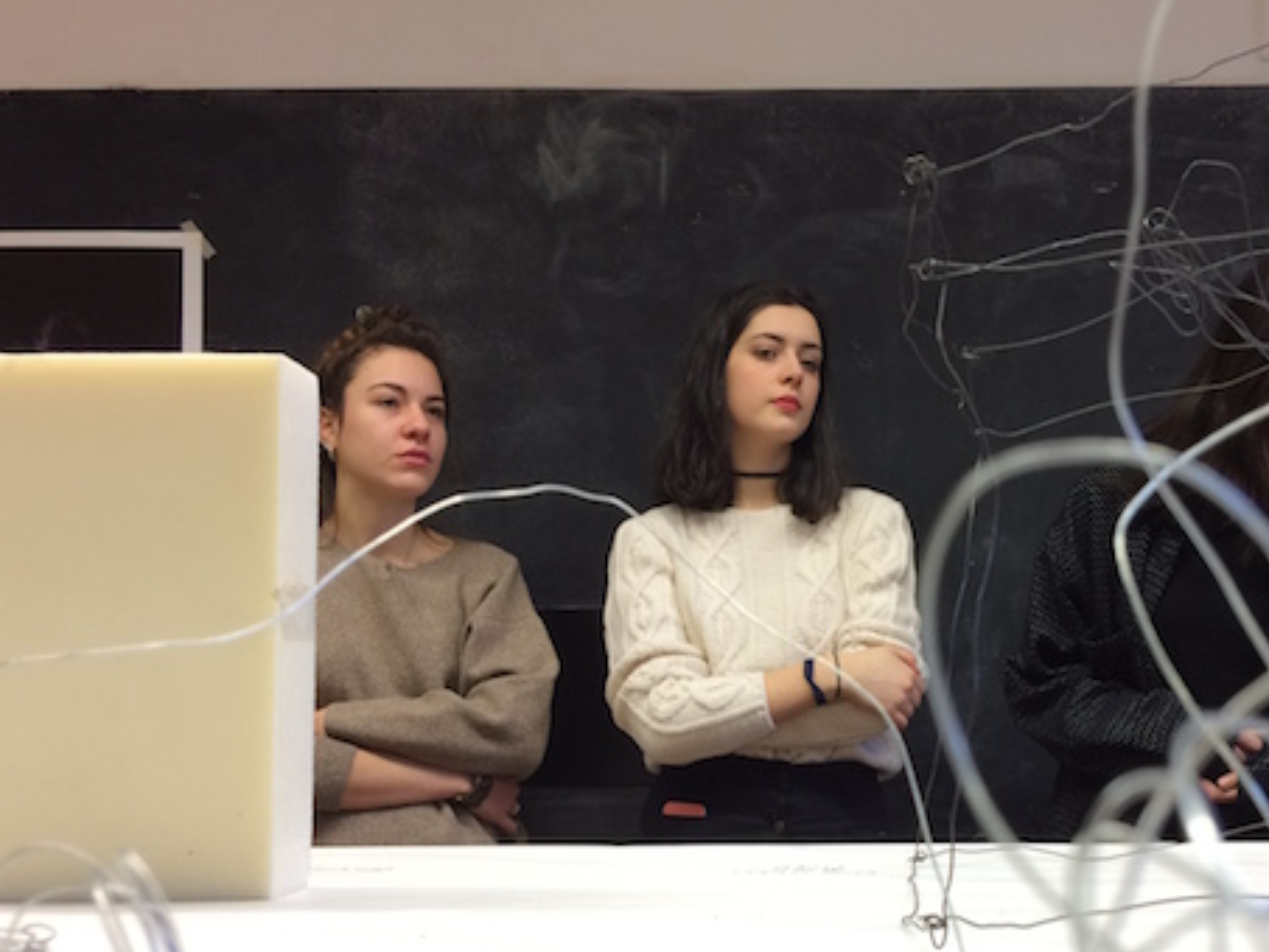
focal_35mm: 43
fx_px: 1577
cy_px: 658
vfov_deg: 33.2
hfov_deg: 43.3
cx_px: 829
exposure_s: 1/33
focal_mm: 4.15
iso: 40
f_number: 2.2
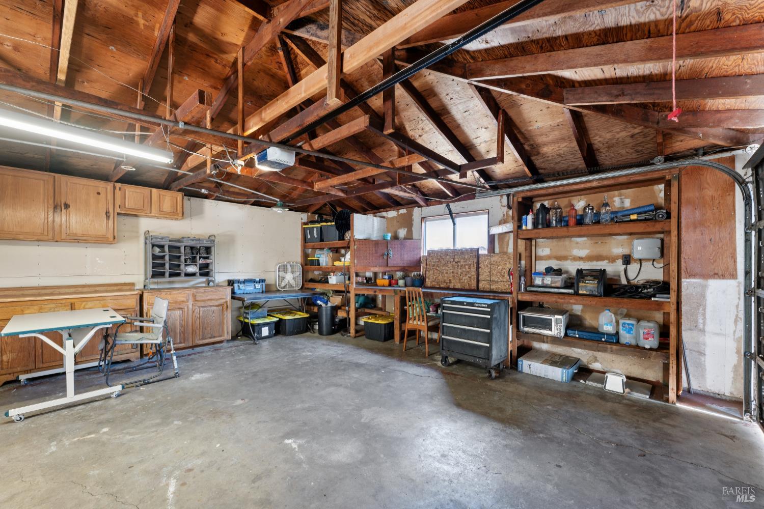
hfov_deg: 104.3
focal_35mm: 14
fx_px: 297
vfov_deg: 81.2
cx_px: 382
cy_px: 254
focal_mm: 14
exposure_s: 1
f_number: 8
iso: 64
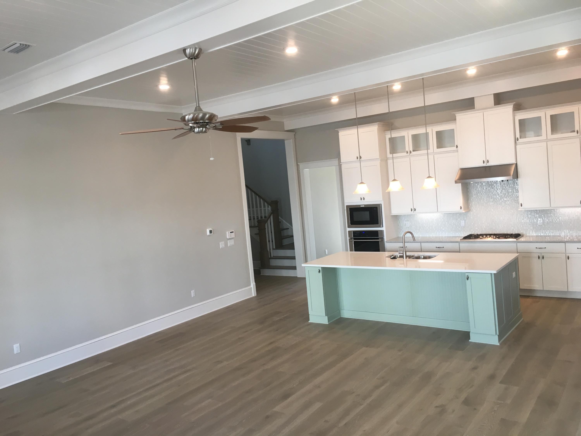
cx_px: 290
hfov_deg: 61.7
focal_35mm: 29
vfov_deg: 48.2
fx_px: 487
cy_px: 218
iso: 25
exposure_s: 1/40
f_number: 2.2
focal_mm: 4.15
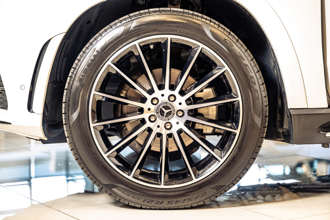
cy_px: 110
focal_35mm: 75
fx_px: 687
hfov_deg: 27.0
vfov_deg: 18.2
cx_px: 165
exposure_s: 1/160
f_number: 3.2
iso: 1600
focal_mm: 75
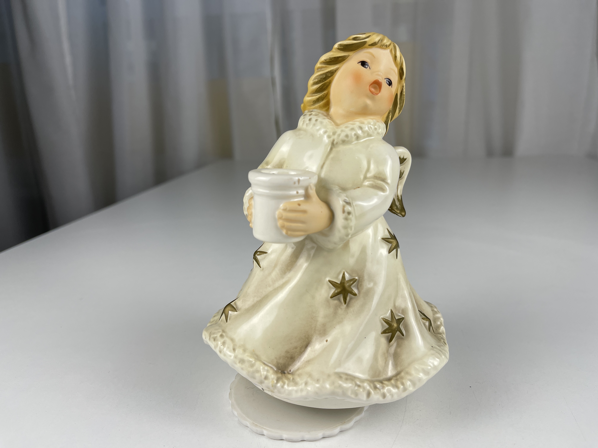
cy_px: 224
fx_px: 432
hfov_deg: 69.4
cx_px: 299
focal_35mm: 25
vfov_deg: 54.9
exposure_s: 1/245
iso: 32
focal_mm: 5.1
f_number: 1.6
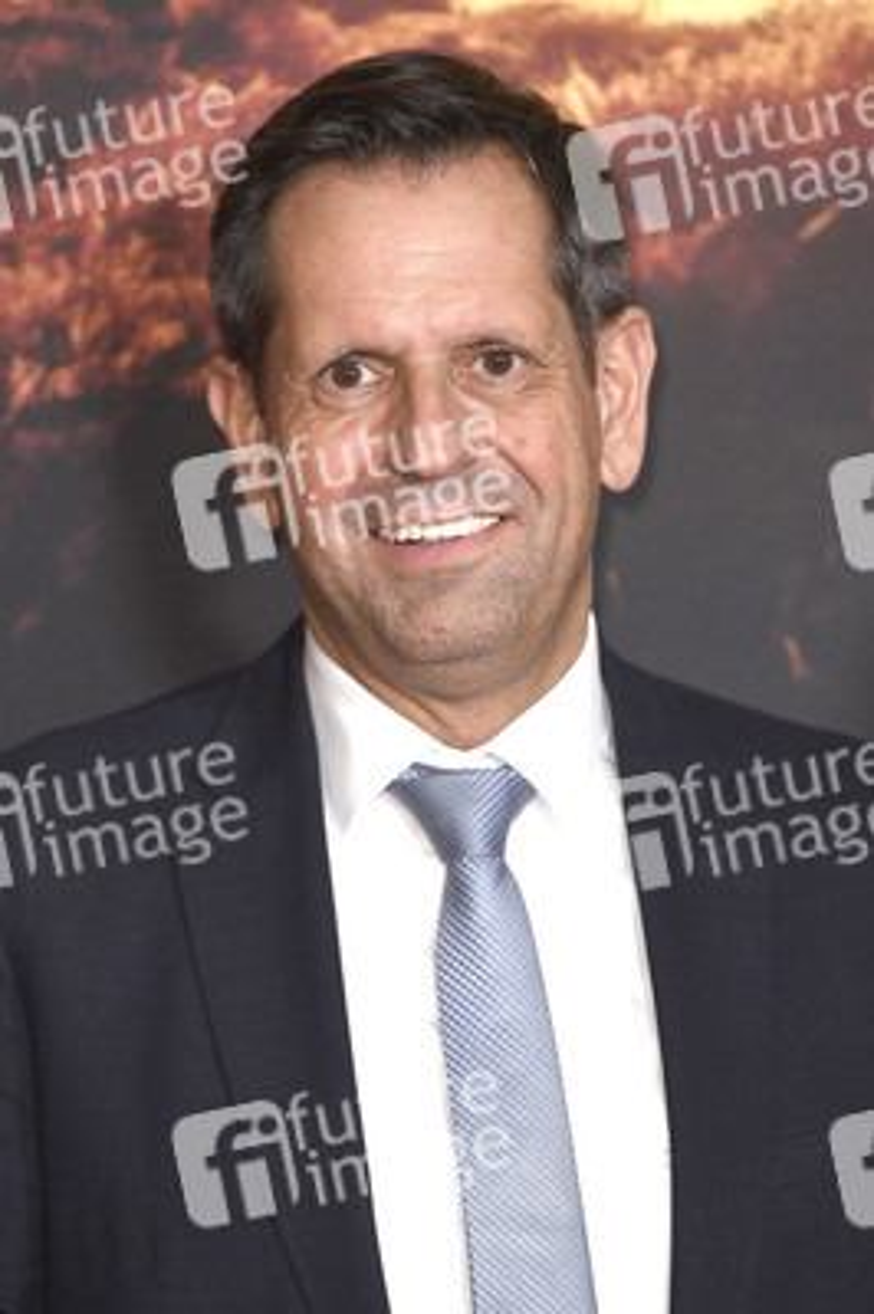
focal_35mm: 200
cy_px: 657
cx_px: 437
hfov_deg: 6.9
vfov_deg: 10.3
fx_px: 7295
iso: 1250
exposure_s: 1/400
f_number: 4
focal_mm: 200
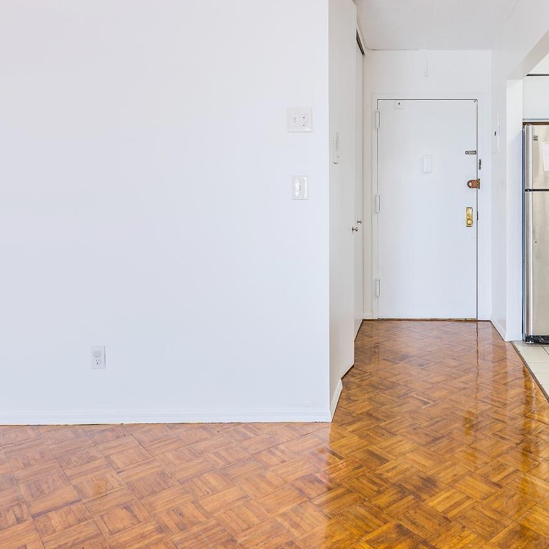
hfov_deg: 54.8
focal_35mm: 28
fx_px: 502
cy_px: 196
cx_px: 407
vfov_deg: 56.4
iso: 40
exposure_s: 1/13
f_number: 4
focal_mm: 14
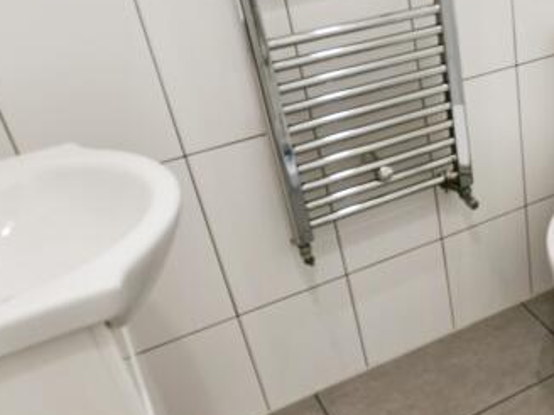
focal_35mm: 45
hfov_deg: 36.7
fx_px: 720
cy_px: 203
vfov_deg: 32.2
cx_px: 583
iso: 100
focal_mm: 10
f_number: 3.5
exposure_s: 1/30
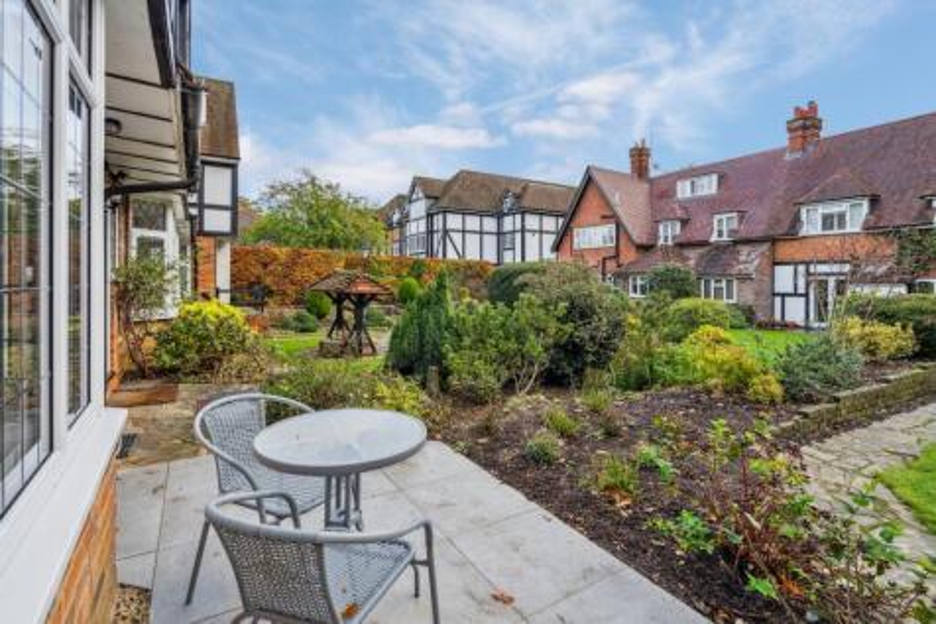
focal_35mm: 16
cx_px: 468
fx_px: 416
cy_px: 312
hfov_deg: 96.8
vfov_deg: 73.7
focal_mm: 16
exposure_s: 1/125
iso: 500
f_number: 5.6
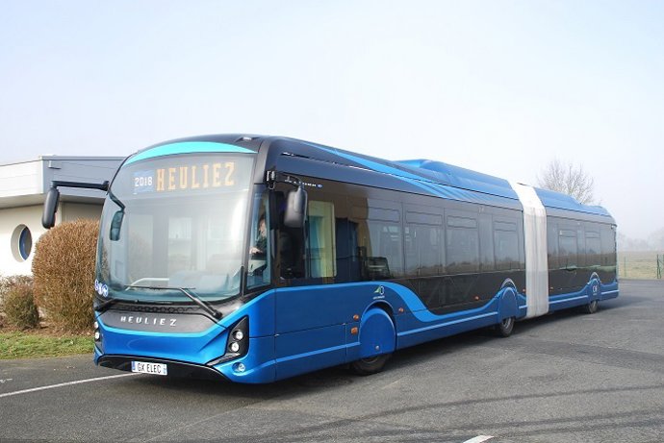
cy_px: 222
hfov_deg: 53.1
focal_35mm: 36
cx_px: 332
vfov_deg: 36.9
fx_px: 664
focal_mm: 24
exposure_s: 1/125
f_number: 9
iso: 200
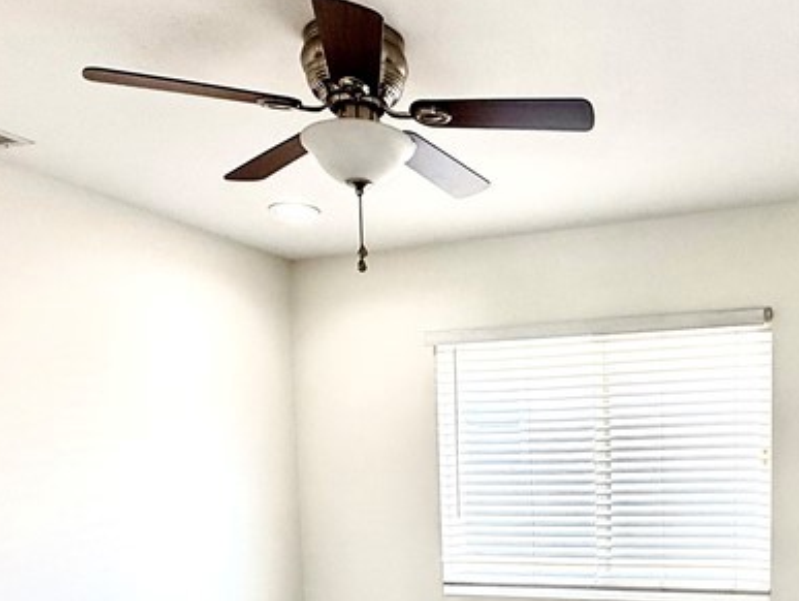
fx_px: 855
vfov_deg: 36.4
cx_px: 582
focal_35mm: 37
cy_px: 539
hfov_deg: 48.5
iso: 64
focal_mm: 2.22
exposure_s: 1/139
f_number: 2.2
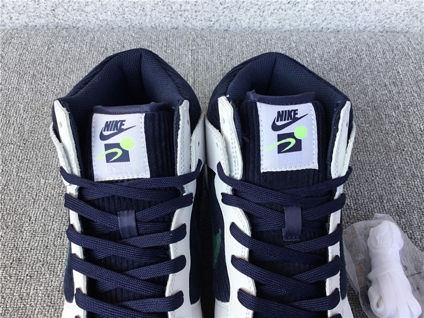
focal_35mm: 31
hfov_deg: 58.4
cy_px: 159
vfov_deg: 45.4
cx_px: 212
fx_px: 380
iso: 25
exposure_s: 1/182
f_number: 2.4
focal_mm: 3.3
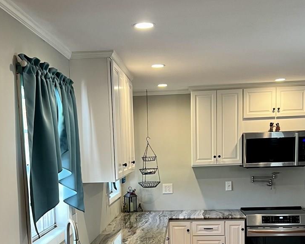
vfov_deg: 27.3
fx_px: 487
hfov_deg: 34.7
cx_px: 137
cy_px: 208
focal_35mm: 54
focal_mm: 5.7
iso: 80
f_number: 1.5
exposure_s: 1/60
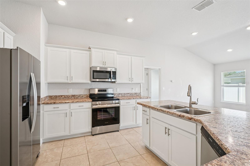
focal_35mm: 16
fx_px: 111
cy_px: 83
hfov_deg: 96.7
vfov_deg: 73.7
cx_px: 125
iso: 400
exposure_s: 1/20
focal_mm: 16
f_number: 8
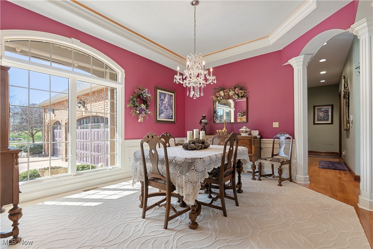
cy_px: 124
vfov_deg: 73.8
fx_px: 166
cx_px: 186
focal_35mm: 16
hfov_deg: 96.7
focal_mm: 16
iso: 160
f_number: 4
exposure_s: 1/8
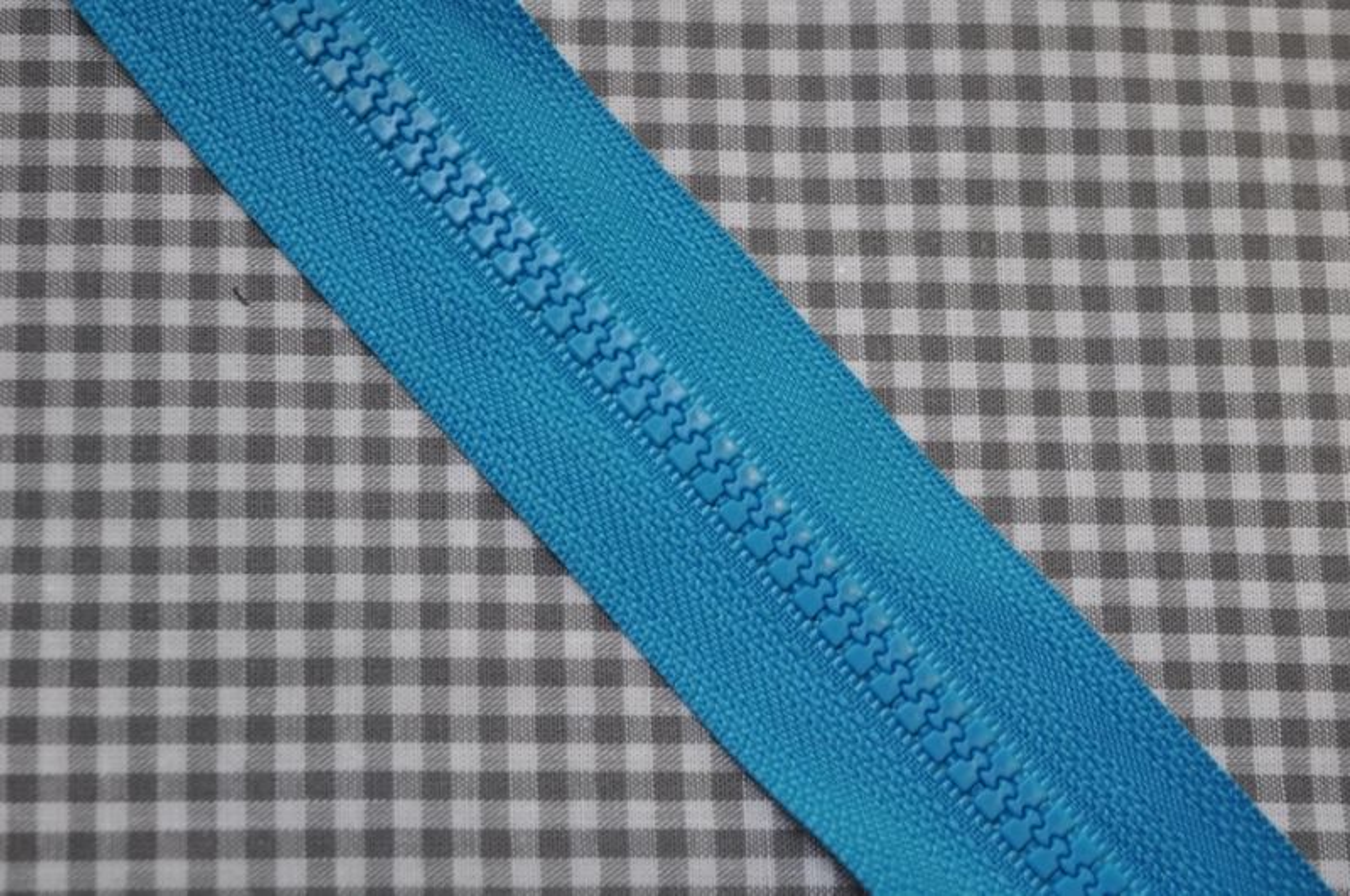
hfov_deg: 24.7
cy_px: 448
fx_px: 3089
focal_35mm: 82
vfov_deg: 16.5
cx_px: 675
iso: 400
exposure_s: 1/80
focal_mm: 55
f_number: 5.6
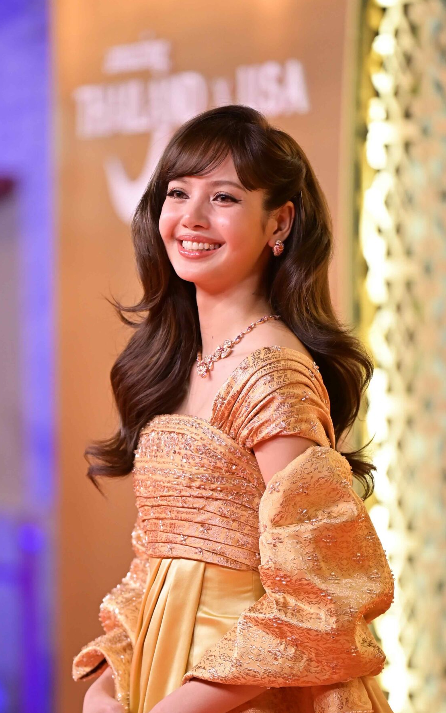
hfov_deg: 5.6
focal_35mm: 235
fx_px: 4568
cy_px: 423
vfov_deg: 8.9
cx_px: 209
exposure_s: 1/200
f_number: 2.8
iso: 1600
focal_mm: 160
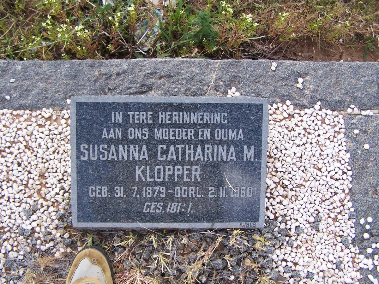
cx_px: 190
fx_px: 416
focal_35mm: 38
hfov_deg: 49.0
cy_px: 142
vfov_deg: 37.7
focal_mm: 6.3
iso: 80
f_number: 2.8
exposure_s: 1/250
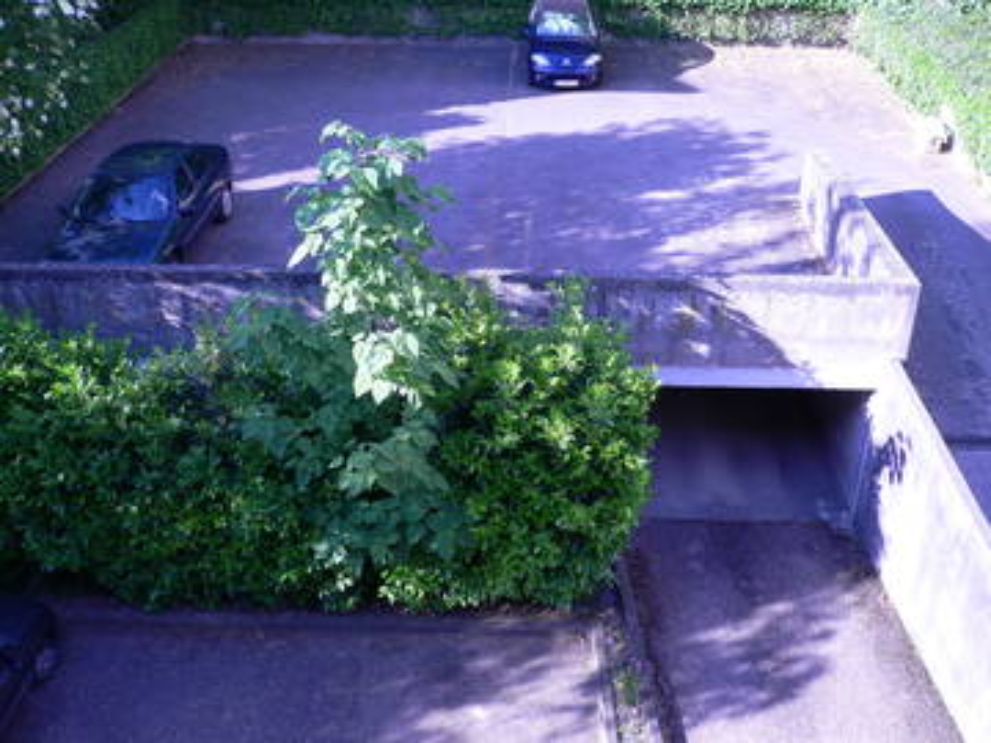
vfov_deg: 40.7
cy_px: 372
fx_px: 1002
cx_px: 496
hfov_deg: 52.6
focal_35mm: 35
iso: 80
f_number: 2.8
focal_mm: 5.8
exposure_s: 1/160
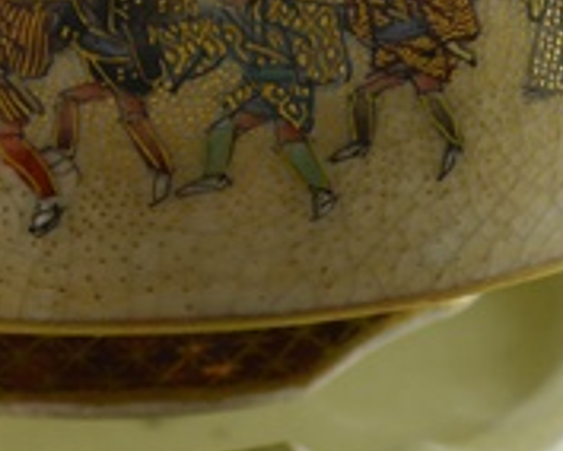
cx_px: 35
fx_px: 3336
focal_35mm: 200
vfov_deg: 7.5
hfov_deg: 9.6
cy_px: -330
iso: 280
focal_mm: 28
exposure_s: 1/125
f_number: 5.6
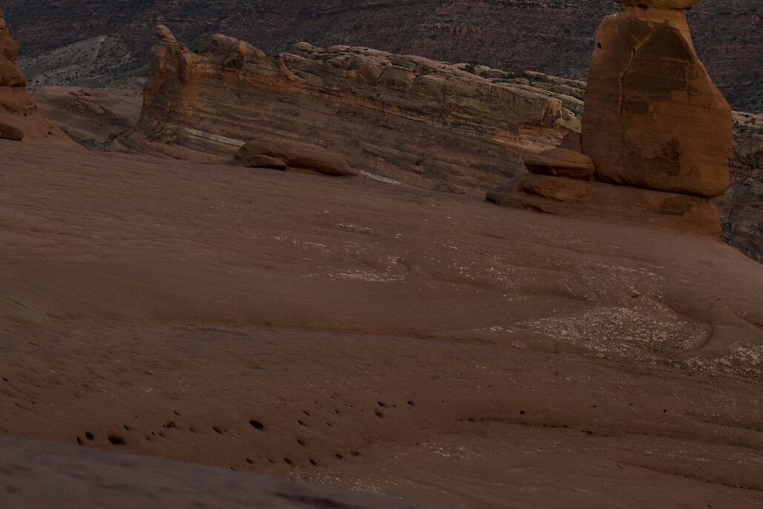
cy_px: -45
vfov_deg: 12.6
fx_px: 2269
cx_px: 645
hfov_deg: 18.8
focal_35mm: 107
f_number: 5.6
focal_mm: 46
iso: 800
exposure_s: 1/200
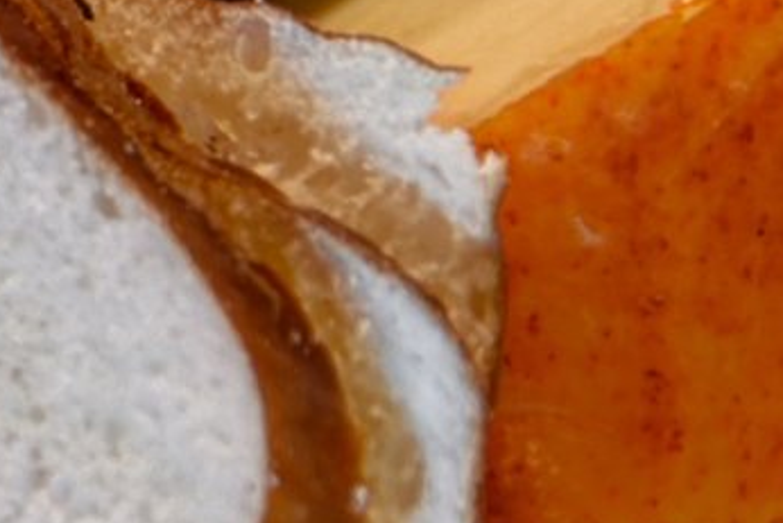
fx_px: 20256
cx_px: -1046
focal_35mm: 931
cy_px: -222
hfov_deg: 2.2
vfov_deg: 1.5
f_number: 7.1
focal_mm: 105
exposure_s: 1/6
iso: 250
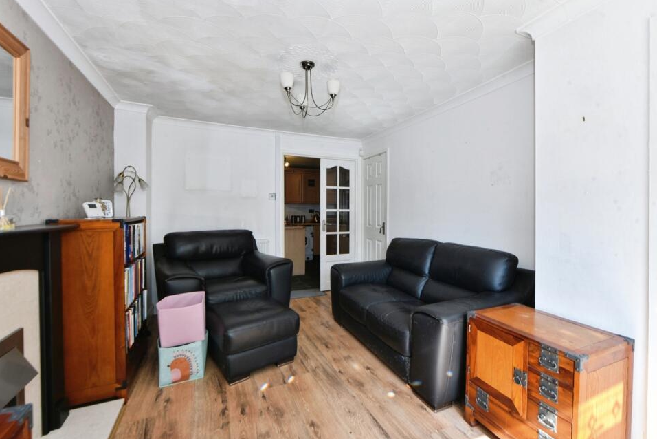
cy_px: 229
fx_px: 274
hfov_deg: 100.4
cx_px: 327
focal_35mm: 15
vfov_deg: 77.3
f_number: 11
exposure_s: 1/40
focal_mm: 14
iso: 500
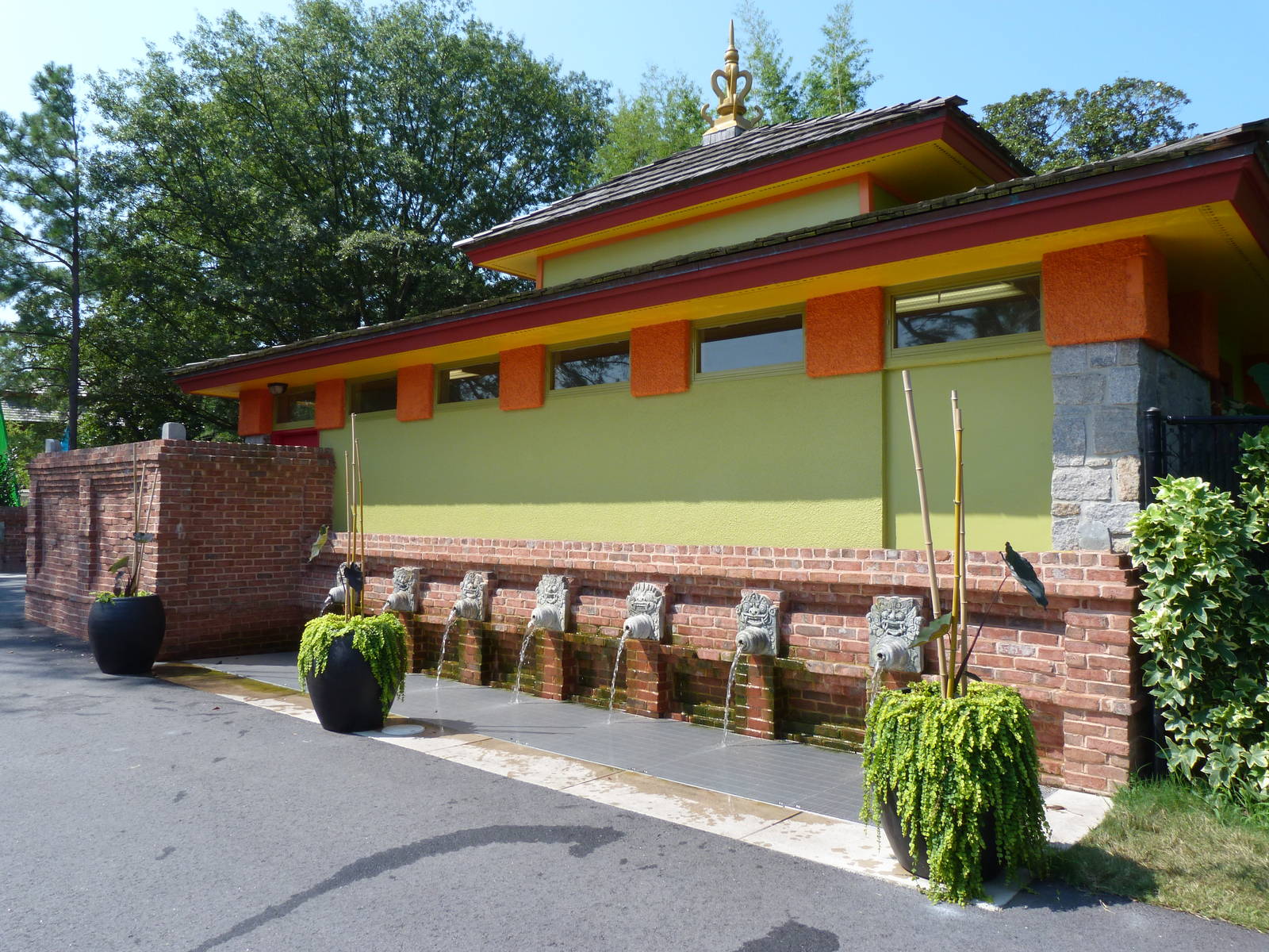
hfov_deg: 69.4
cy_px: 476
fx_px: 916
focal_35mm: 25
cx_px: 634
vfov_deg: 54.9
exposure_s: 1/200
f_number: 5
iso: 80
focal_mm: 4.5
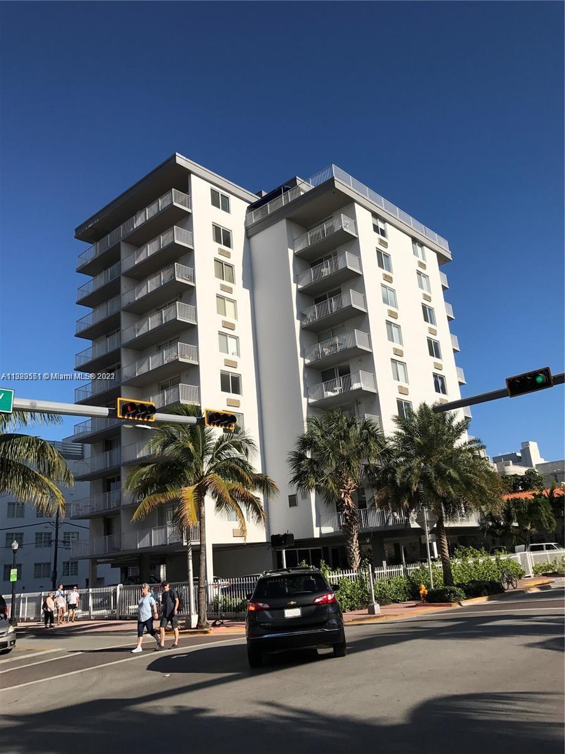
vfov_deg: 63.4
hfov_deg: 49.7
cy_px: 377
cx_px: 282
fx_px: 609
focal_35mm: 28
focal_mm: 3.99
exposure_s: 1/3096
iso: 20
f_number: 1.8
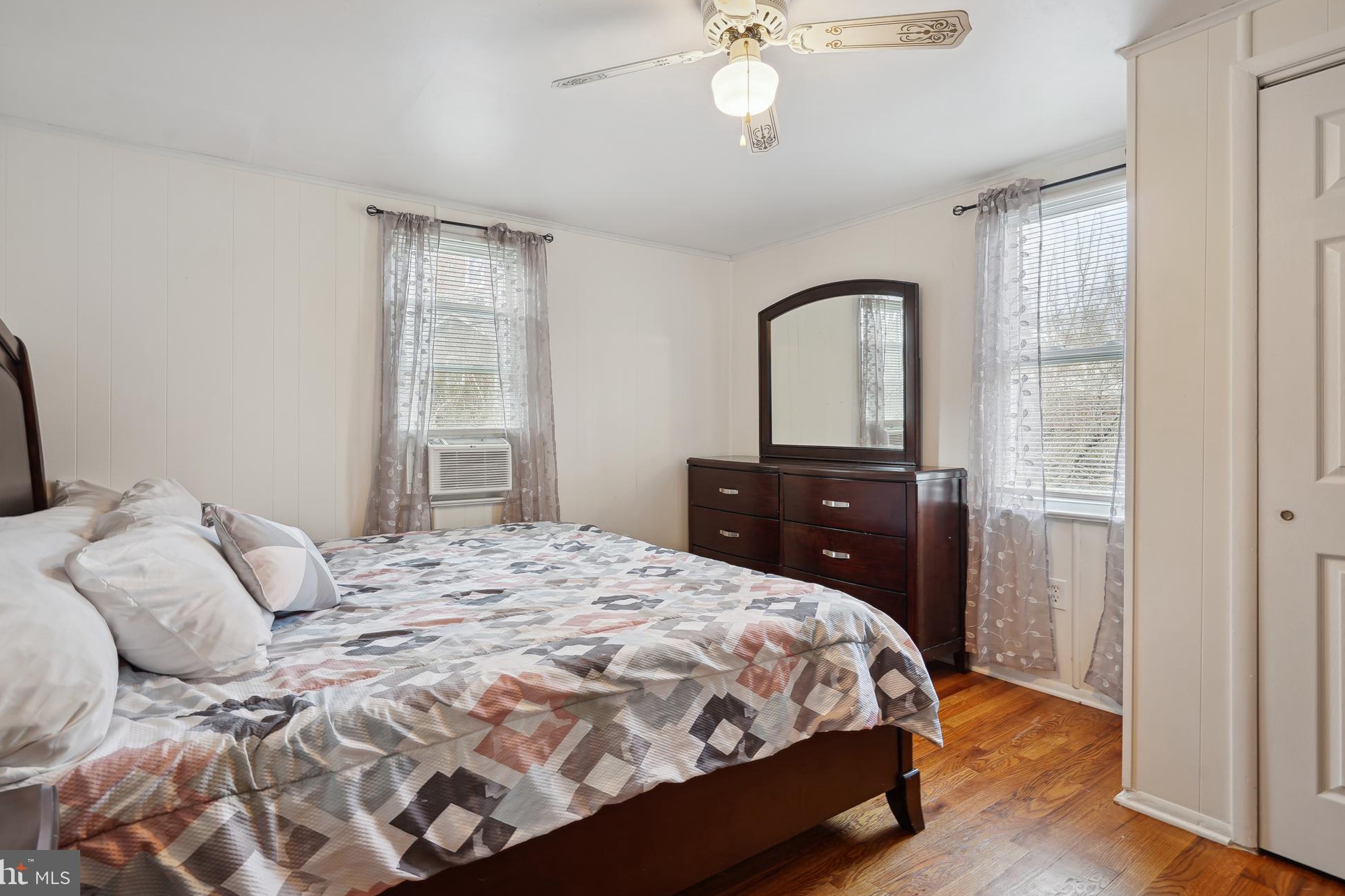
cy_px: 425
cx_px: 640
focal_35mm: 17
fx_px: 635
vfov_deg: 70.4
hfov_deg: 93.2
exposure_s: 1/4
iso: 200
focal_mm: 16
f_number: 8
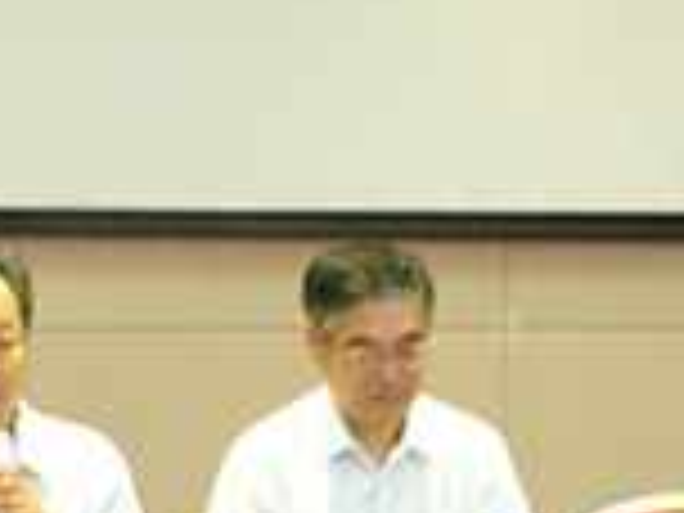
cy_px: 448
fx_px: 6916
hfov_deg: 5.7
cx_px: 40
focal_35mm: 350
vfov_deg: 4.2
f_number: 5
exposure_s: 1/30
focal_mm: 46
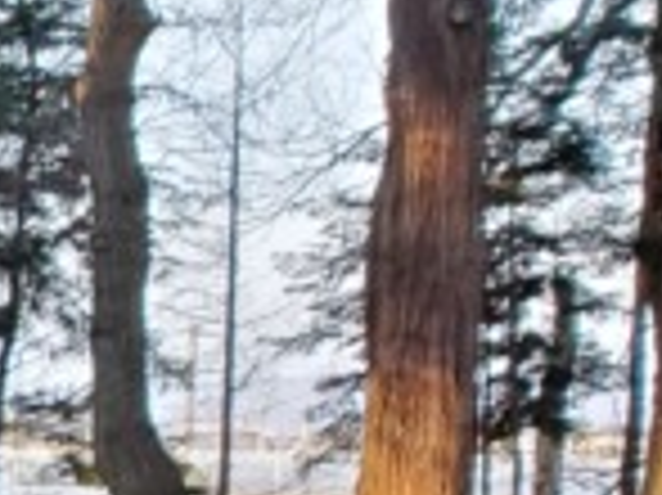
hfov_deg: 7.9
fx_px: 3650
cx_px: -1725
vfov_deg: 7.6
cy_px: 706
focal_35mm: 191
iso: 160
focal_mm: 4.3
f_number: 2.4
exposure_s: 1/70
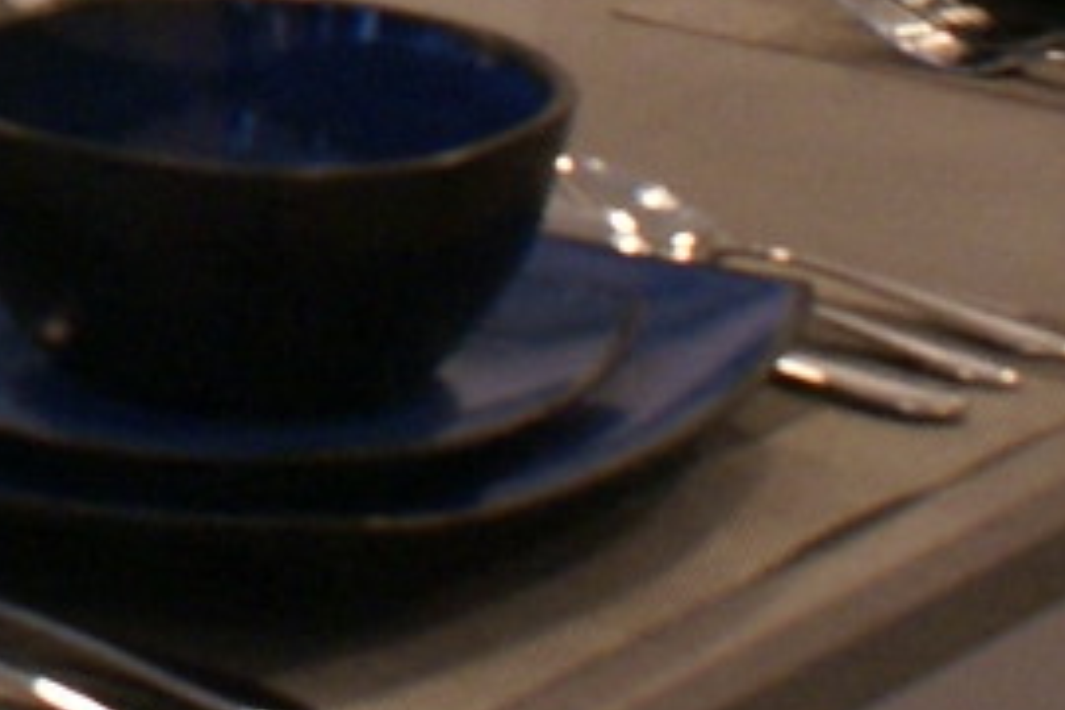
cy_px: -1006
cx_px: -1073
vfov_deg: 5.6
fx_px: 6952
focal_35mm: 235
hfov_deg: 8.3
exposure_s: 1/40
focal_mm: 22
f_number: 4
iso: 400
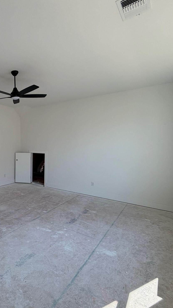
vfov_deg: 83.8
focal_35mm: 21
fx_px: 171
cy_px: 151
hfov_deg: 44.9
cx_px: -2
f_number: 2.2
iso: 50
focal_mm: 2.22
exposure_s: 1/121
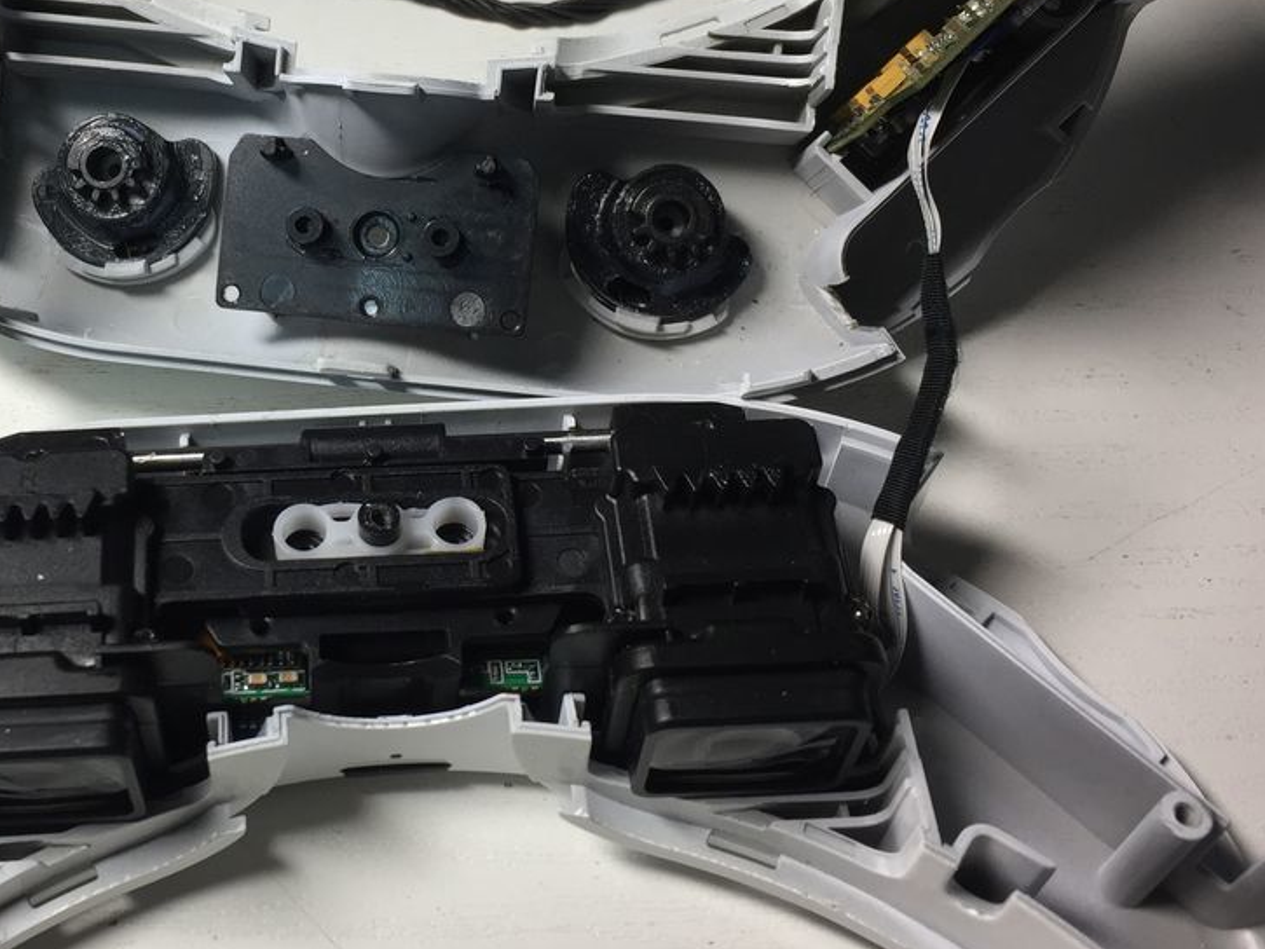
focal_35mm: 48
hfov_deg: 38.7
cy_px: 344
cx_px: 333
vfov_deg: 30.1
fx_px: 1754
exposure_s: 1/50
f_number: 2.2
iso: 32
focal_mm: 4.15
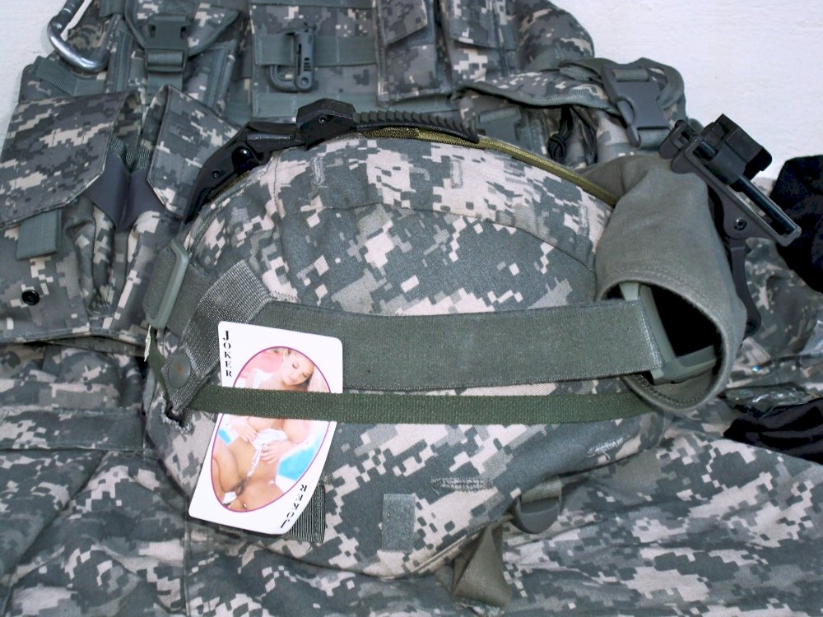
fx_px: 1046
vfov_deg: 32.9
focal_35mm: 44
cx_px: 412
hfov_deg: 42.9
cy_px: 308
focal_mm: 7.8
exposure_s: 1/30
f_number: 3.5
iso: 200
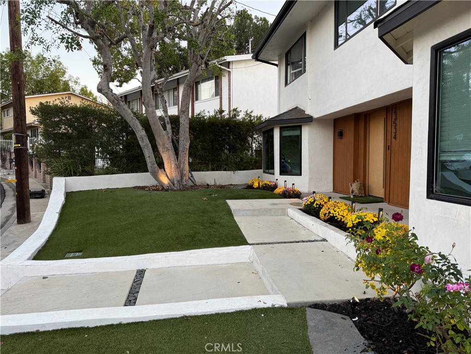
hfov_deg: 71.6
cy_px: 177
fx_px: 327
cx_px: 236
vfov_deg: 56.8
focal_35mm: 24
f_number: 1.78
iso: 100
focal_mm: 6.76
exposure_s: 1/120
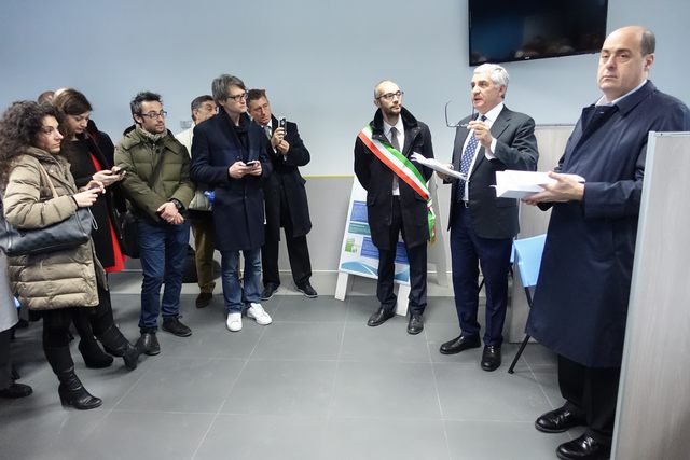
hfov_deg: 73.7
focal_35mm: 24
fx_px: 460
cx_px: 345
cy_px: 230
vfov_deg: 53.2
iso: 2500
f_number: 1.8
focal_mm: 8.8
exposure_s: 1/320
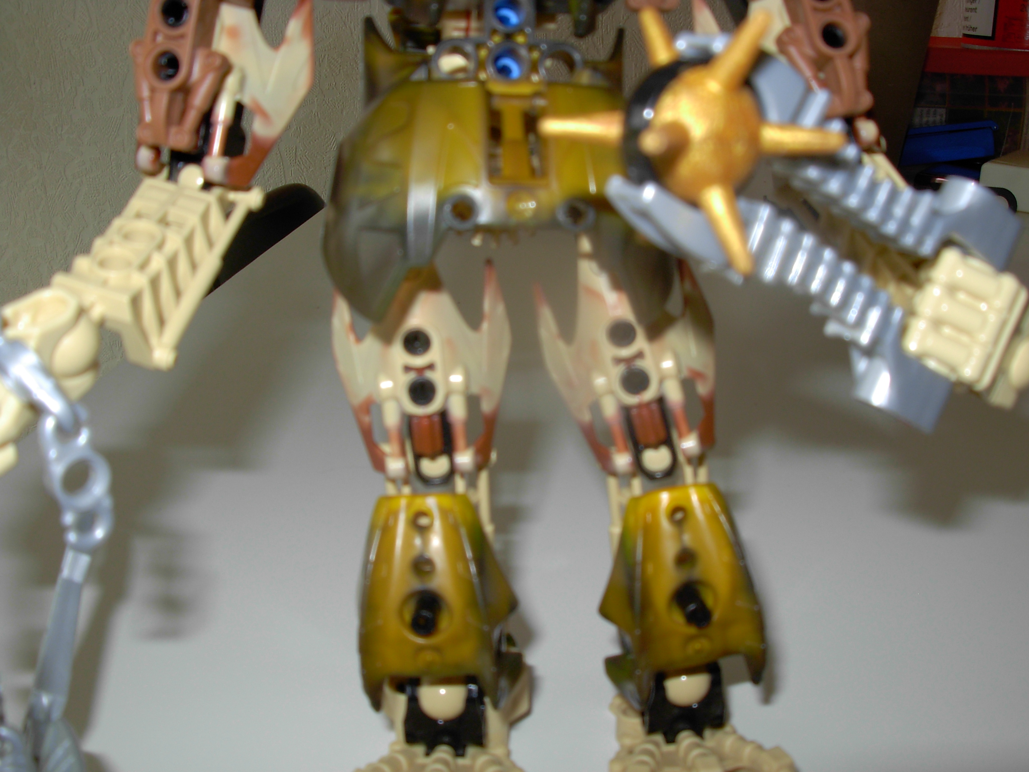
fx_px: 1130
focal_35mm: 38
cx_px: 514
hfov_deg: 49.0
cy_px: 386
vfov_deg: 37.7
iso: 79
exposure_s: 1/65.8
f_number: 4.9
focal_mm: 6.3
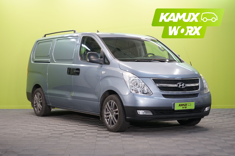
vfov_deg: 19.5
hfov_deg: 28.8
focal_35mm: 70
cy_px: 78
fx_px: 457
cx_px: 118
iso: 2000
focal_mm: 70
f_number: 5.6
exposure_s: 1/100
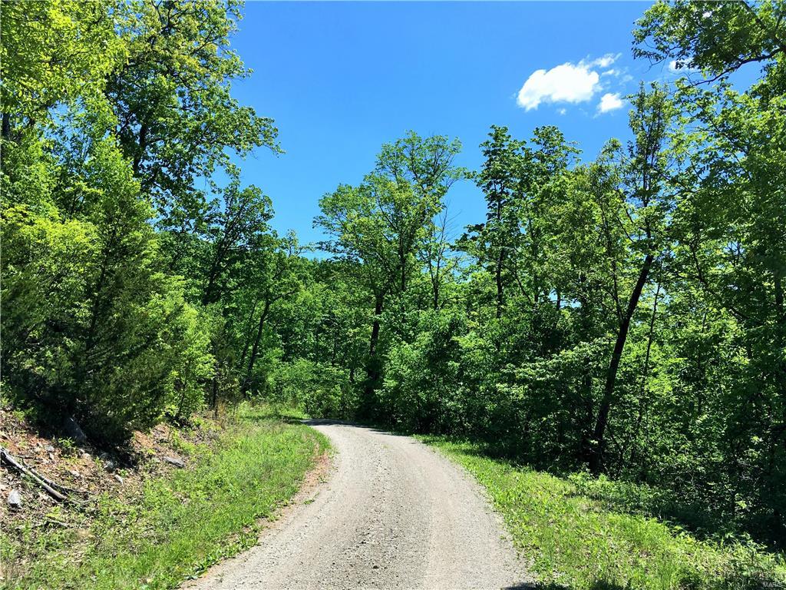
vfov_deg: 48.2
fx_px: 658
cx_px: 393
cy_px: 295
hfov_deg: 61.7
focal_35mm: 29
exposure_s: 1/1374
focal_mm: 4.15
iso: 25
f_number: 2.2
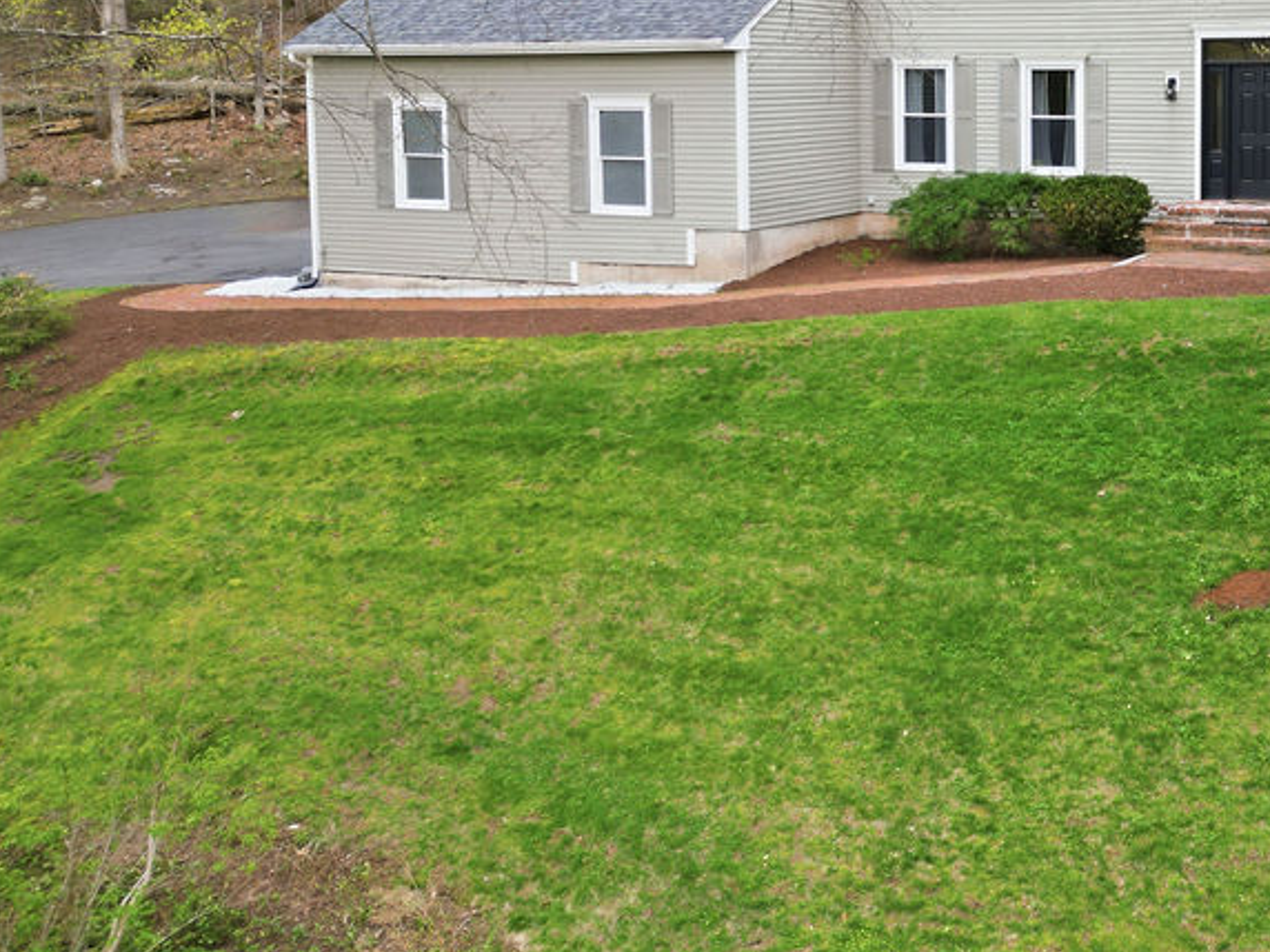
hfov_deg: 41.1
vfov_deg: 32.6
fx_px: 1578
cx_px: 1097
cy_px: 178
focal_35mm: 43
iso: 100
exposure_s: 1/80
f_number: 1.7
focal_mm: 6.7
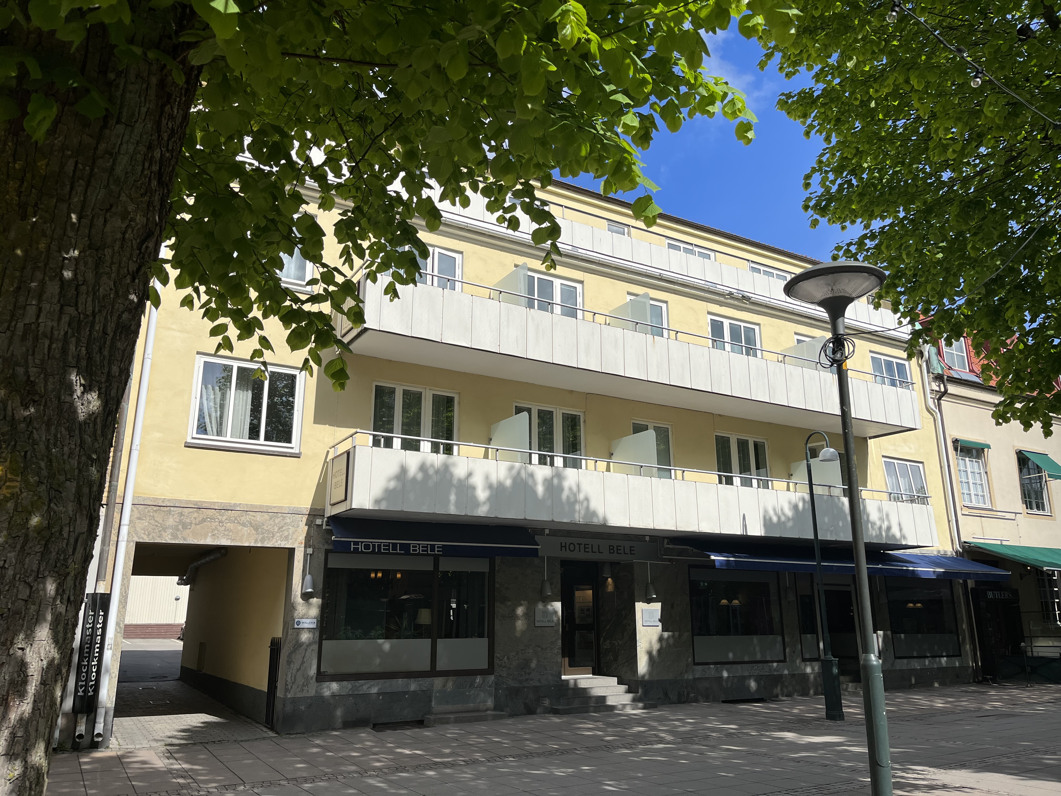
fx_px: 797
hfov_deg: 67.3
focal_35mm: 26
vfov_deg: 53.1
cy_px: 398
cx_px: 530
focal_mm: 5.1
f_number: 1.6
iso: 50
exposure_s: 1/6173
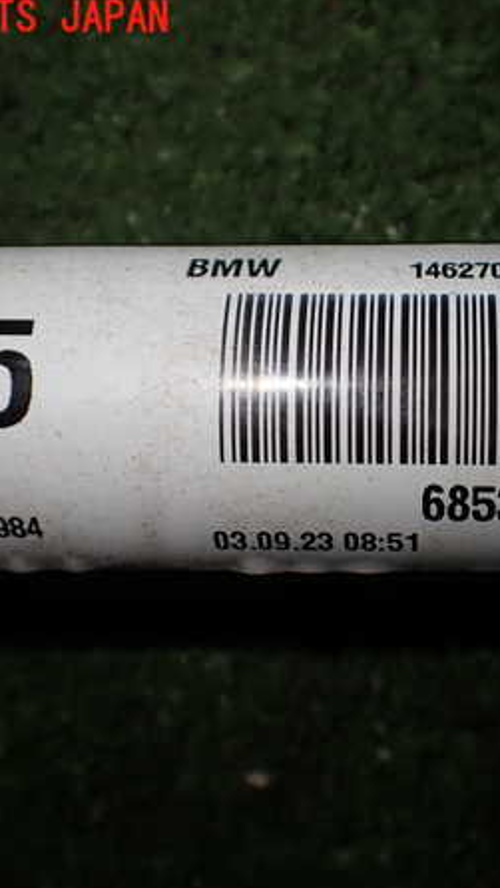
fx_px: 1037
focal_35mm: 44
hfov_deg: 26.6
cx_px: 404
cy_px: 442
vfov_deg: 46.4
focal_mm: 5.4
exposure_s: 1/160
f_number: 2.3
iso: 100
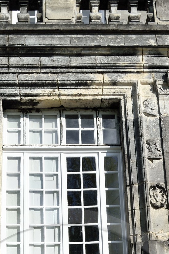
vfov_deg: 24.6
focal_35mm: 69
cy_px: 350
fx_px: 486
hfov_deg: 19.7
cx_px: 65
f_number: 13
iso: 200
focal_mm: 24
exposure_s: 1/250
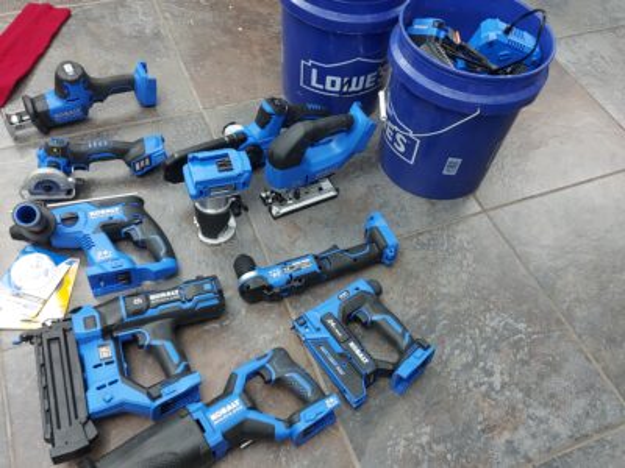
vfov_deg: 54.9
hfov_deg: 69.4
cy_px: 234
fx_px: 451
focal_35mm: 25
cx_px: 312
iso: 500
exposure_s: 1/24
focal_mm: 4.6
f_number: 2
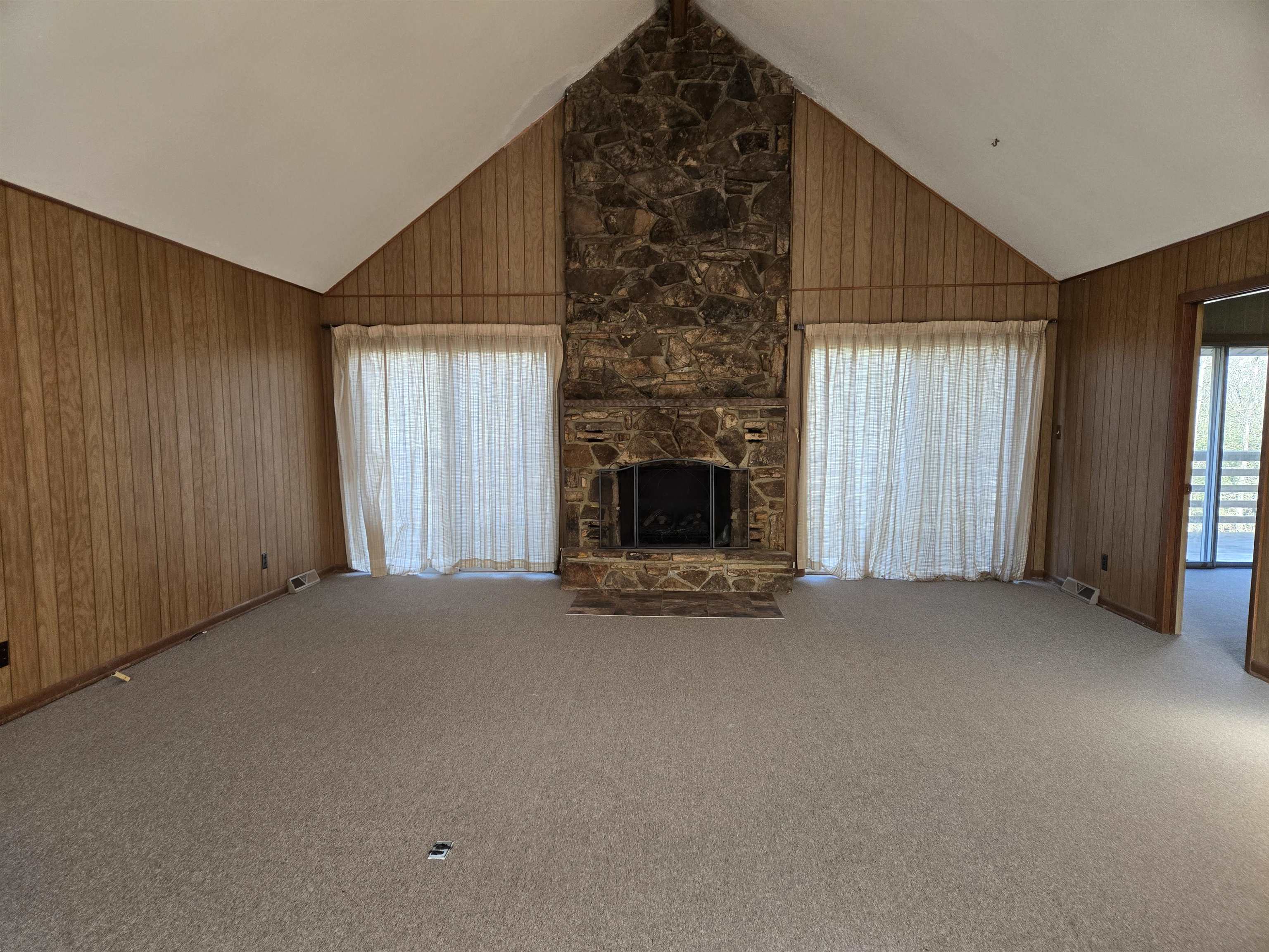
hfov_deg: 73.9
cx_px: 634
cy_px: 476
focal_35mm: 23
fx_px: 843
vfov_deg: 58.9
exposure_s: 1/180
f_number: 1.8
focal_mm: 5.4
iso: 160
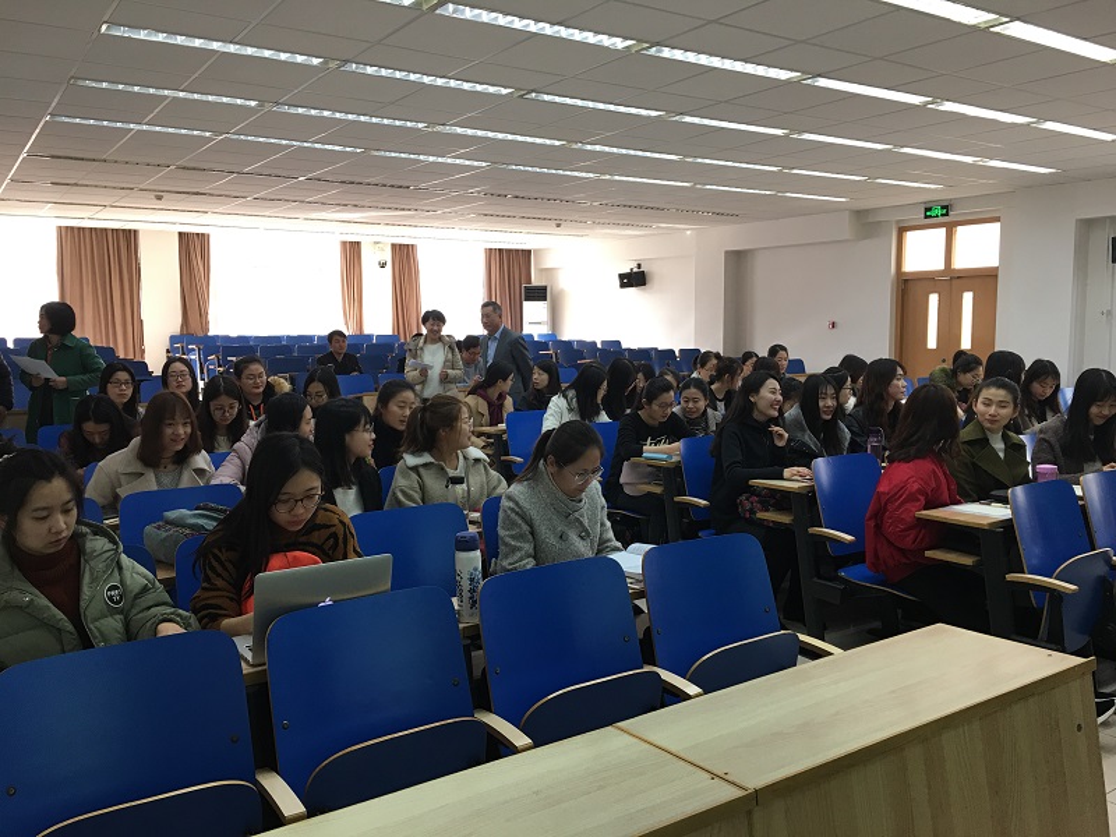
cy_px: 418
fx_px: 935
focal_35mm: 29
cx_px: 558
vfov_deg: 48.2
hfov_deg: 61.7
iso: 40
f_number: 2.2
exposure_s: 1/33
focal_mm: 4.15
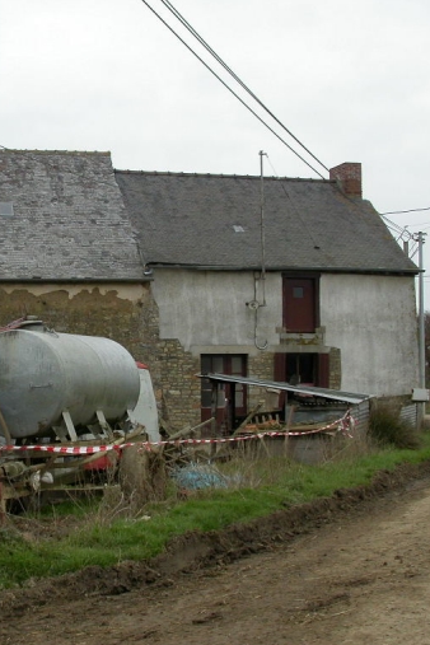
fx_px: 1254
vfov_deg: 28.8
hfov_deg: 19.2
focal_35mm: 70
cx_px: 61
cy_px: 323
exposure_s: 1/160
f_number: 4.1
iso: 100
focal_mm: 10.4
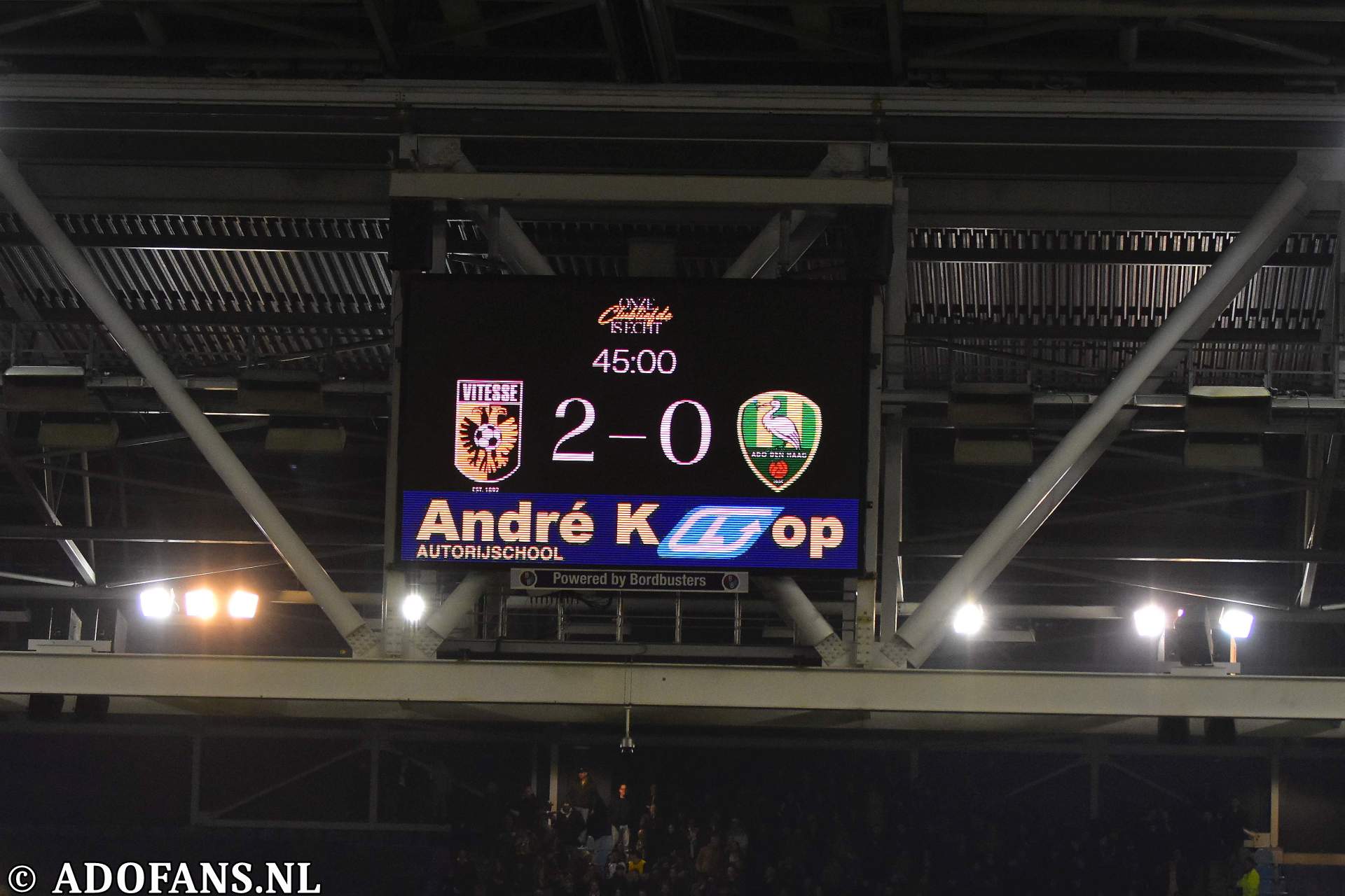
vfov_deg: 11.7
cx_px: 672
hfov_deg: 17.5
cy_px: 448
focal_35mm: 117
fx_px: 4371
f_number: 2.8
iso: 2000
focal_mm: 78
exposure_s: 1/1000
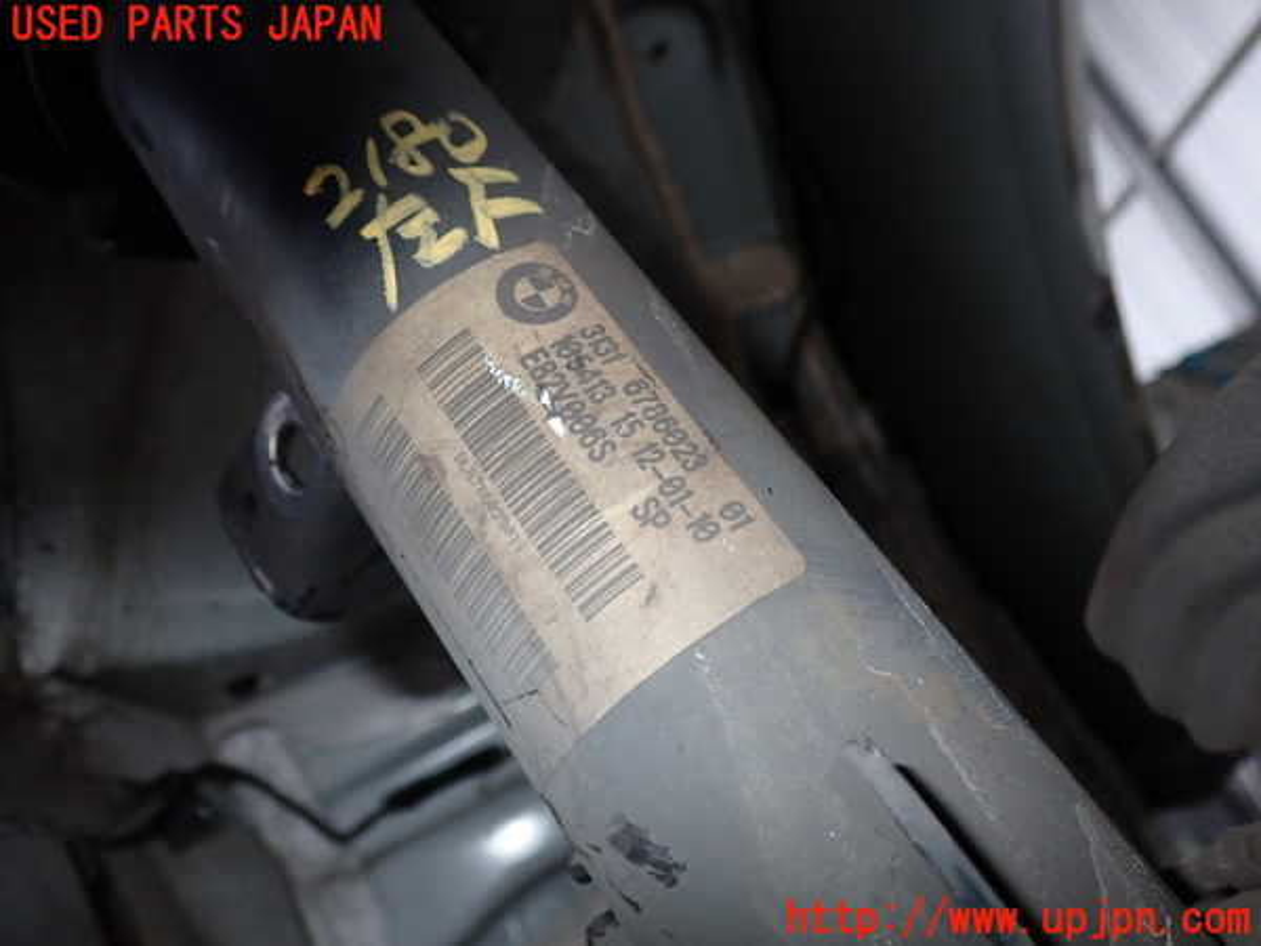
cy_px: 473
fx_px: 1093
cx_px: 630
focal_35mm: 30
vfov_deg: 46.8
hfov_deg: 60.0
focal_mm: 5.4
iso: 200
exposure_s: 1/30
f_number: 6.3
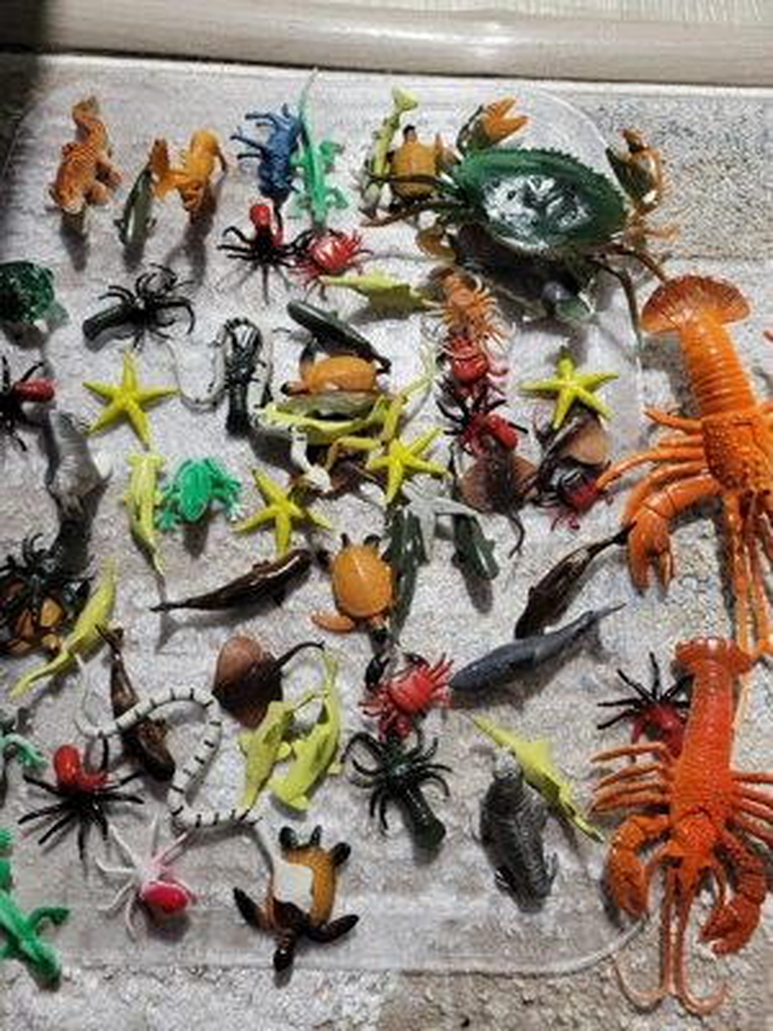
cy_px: 516
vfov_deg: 67.3
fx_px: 774
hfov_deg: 53.1
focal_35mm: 26
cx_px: 386
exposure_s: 1/50.3
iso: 640
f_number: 1.8
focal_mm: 5.4
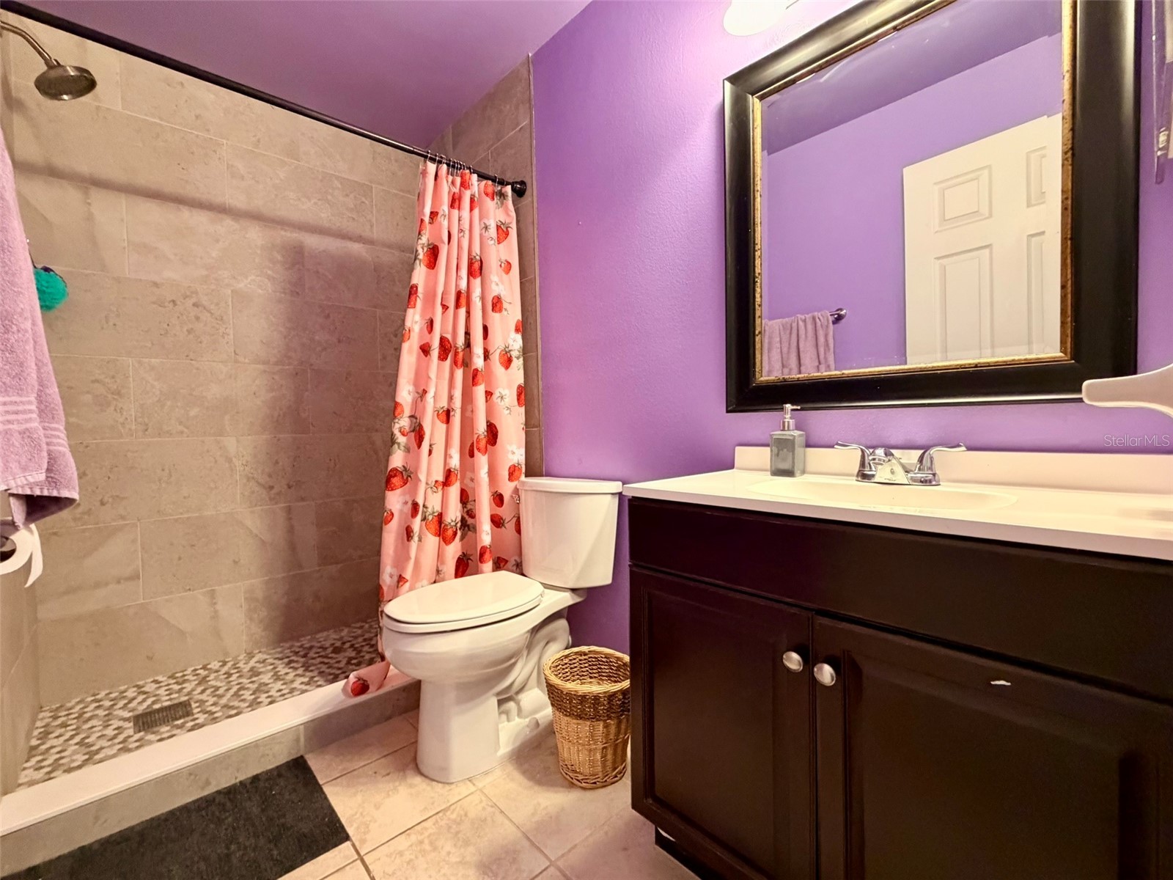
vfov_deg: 85.7
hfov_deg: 102.1
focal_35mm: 14
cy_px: 440
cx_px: 586
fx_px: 474
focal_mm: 2.22
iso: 640
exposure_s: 1/60
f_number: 2.2
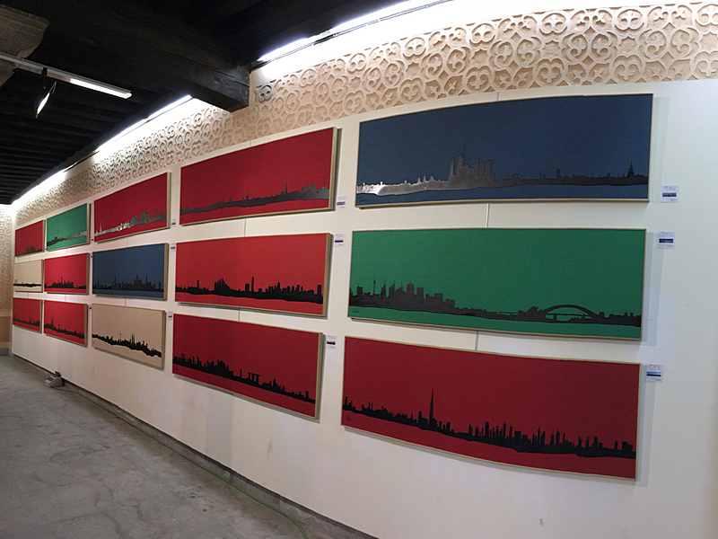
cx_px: 359
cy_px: 270
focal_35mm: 29
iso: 320
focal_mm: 4.15
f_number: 2.2
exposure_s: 1/100
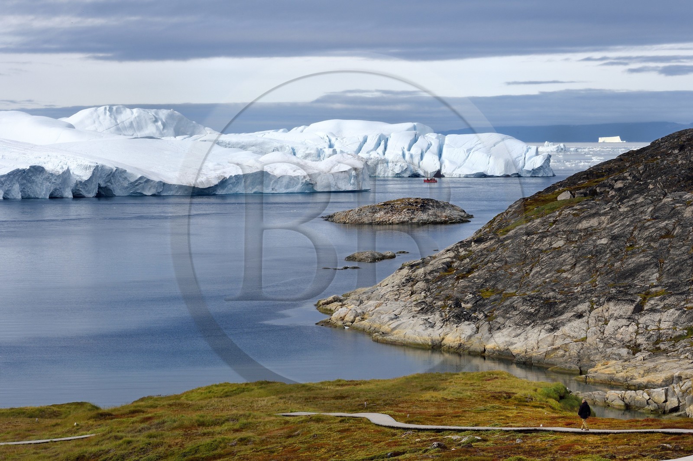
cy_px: 230
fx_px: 2597
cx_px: 346
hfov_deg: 15.2
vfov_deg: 10.1
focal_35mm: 135
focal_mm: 135
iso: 400
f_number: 16
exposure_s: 1/320
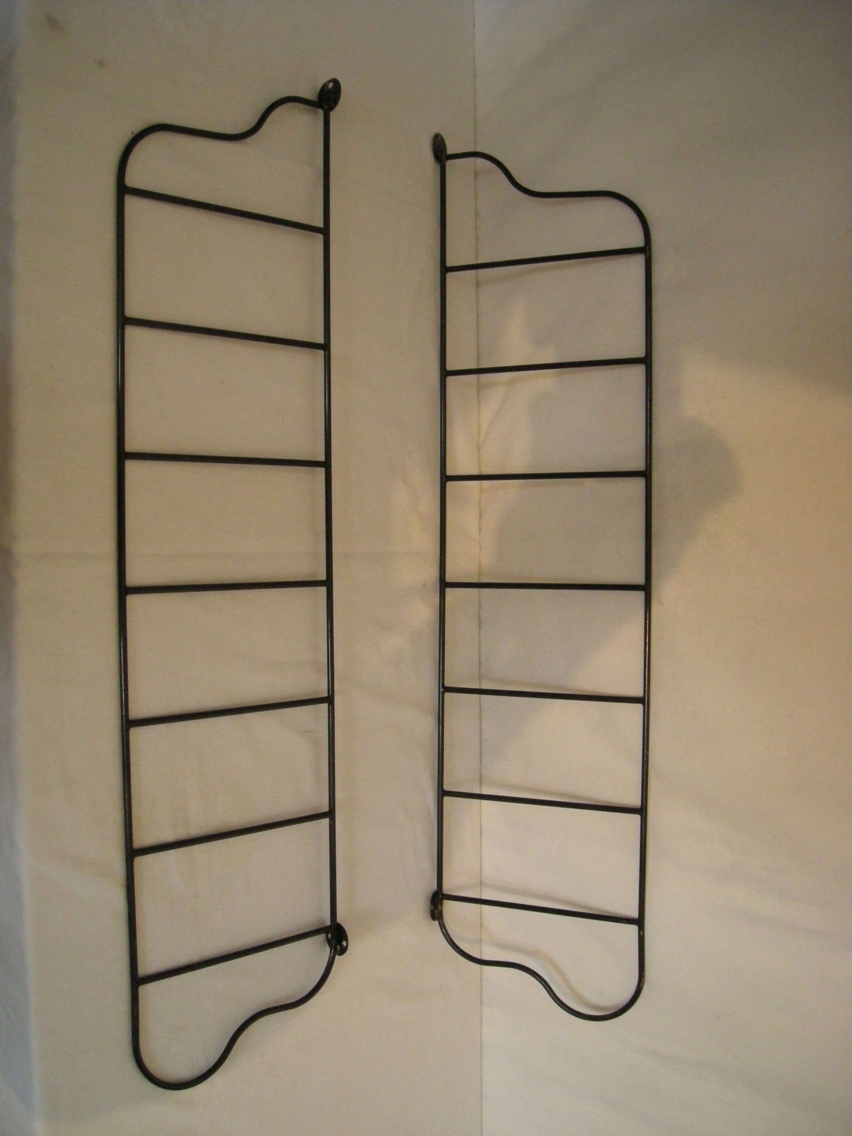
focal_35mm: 35
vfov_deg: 52.6
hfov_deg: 40.7
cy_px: 568
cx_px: 426
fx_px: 1149
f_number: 2.8
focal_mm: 5.7
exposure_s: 1/30
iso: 400
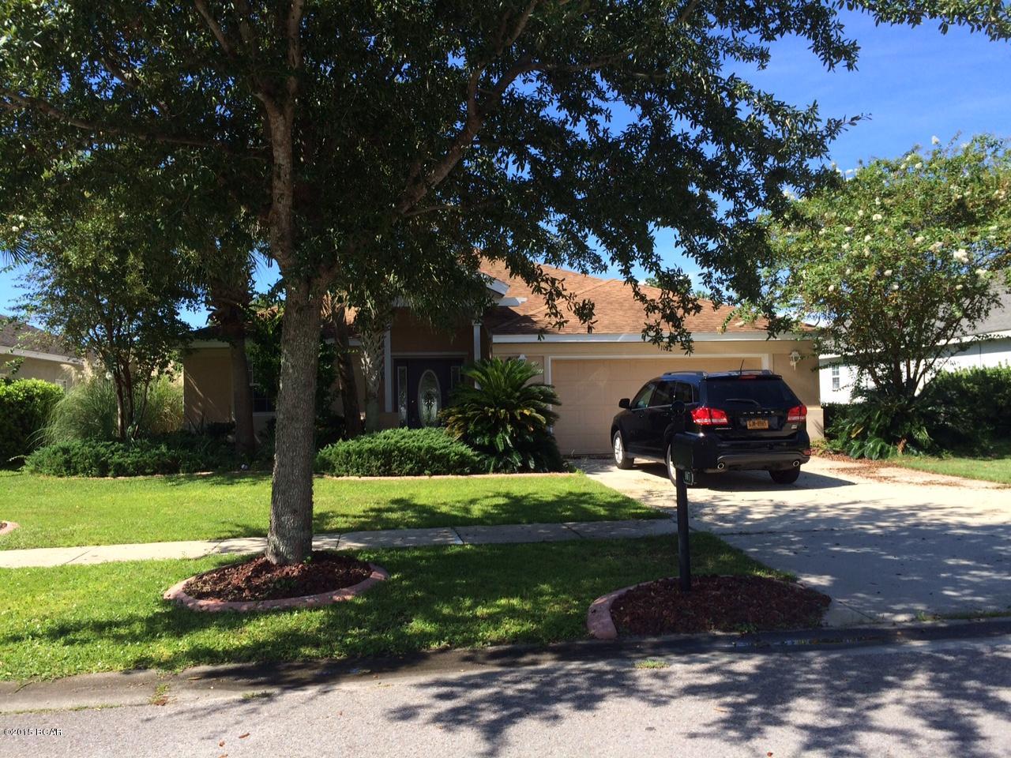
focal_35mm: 29
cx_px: 506
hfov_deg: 61.7
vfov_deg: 48.2
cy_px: 379
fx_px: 847
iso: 32
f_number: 2.2
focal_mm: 4.15
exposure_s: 1/1208
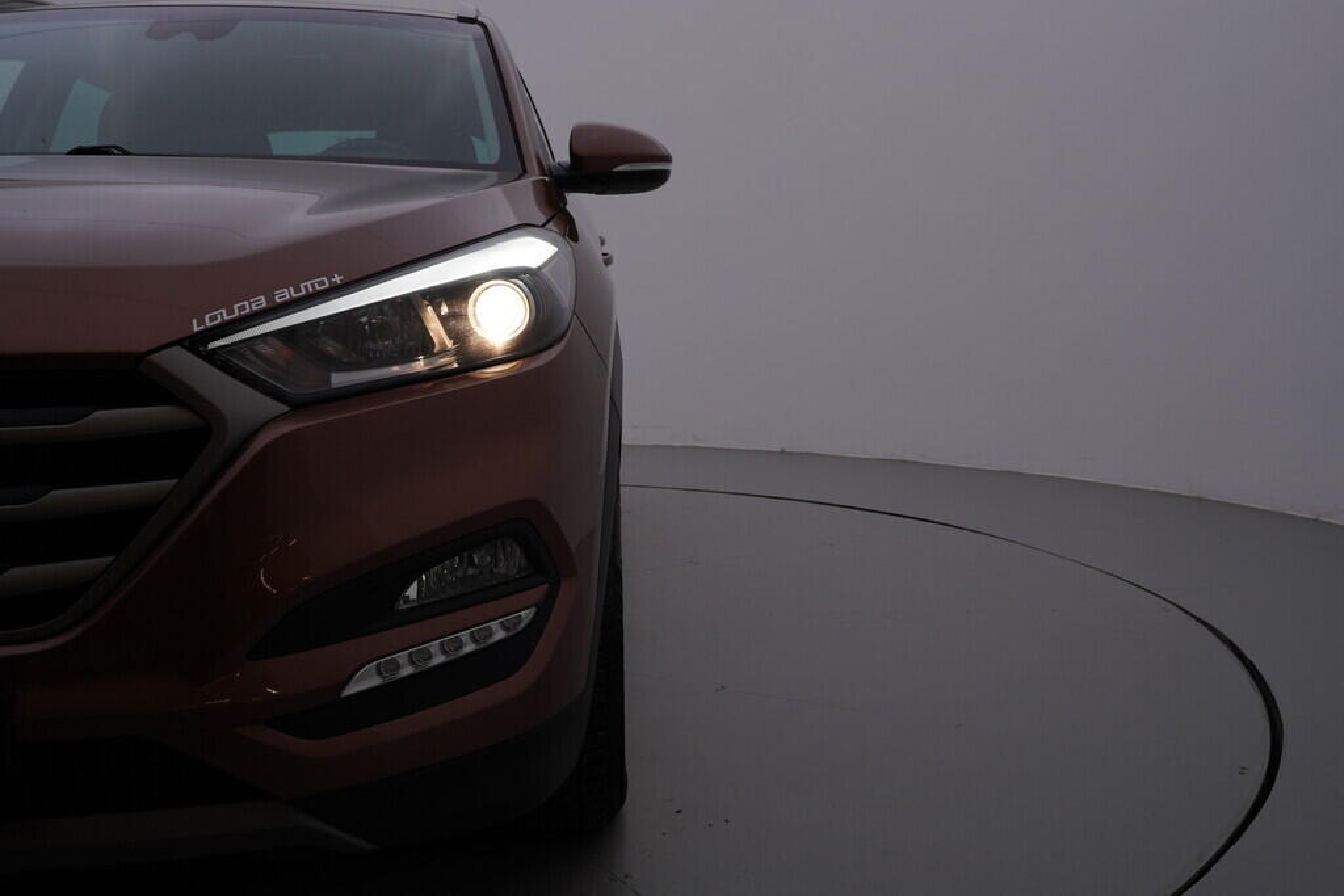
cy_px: 448
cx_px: 672
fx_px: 1344
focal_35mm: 36
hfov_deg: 53.1
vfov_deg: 36.9
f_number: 6.3
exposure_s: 1/160
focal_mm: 24
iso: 125
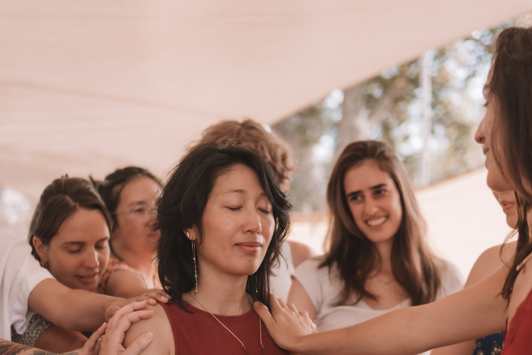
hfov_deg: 29.2
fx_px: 1020
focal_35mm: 69
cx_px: 251
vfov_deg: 19.6
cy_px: 254
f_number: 1.4
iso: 250
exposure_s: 1/1600
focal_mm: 30
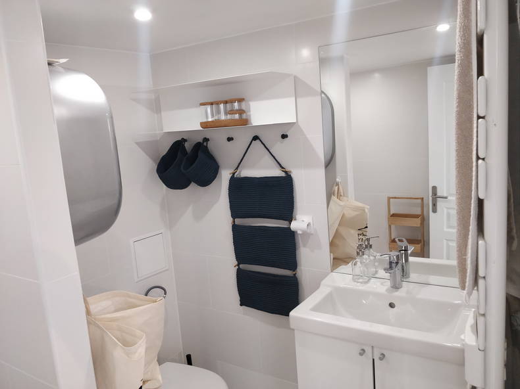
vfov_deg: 56.8
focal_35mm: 24
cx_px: 260
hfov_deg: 71.6
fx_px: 360
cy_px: 194
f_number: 1.7
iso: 1000
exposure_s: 1/50
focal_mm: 4.1
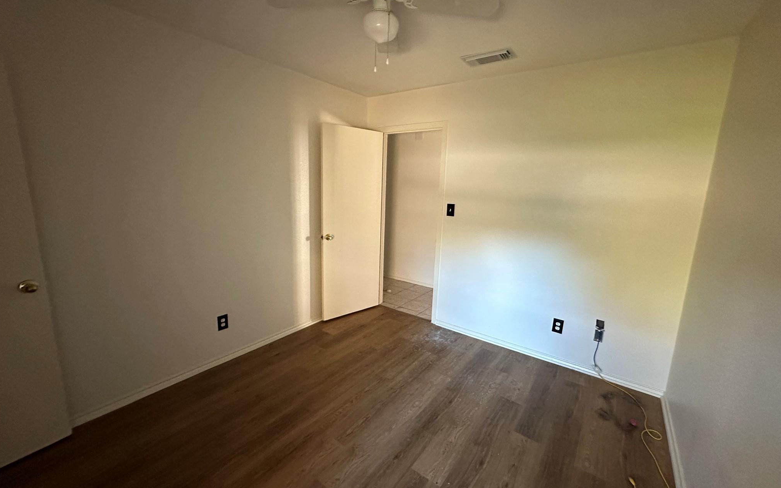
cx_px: 389
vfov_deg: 74.8
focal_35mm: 15
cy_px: 245
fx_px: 319
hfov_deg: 101.5
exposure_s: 1/60
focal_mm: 2.22
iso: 800
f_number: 2.2
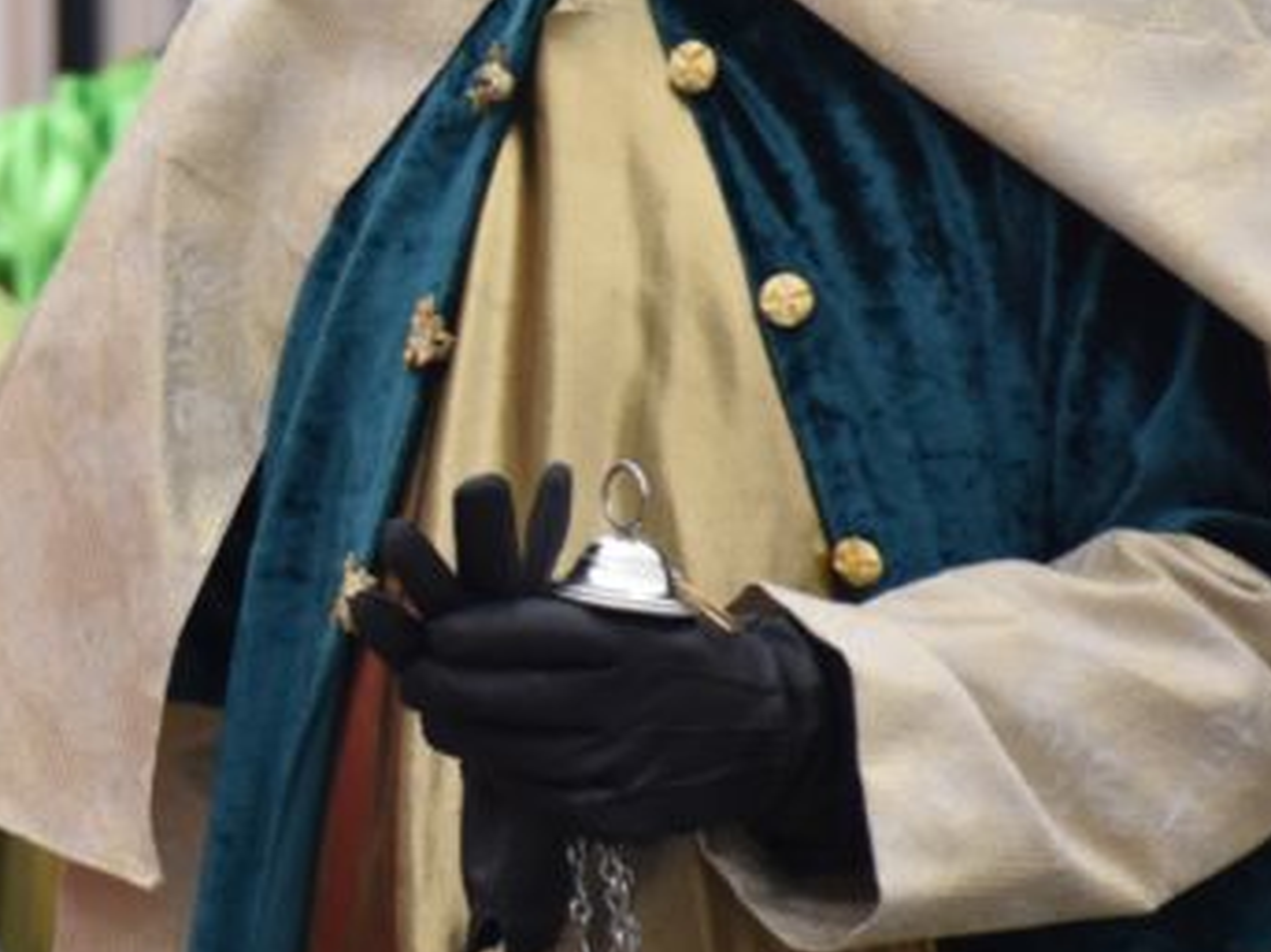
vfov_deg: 3.6
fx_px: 15028
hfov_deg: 4.8
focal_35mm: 409
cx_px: -248
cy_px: 65
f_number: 5.3
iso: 400
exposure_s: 1/500
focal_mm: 95
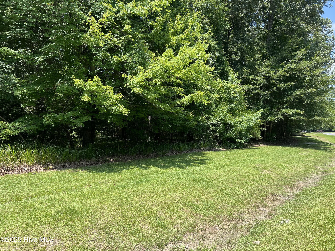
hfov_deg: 67.3
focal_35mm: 26
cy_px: 126
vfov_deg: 53.1
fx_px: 252
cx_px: 168
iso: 50
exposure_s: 1/1361
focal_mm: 5.7
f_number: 1.5
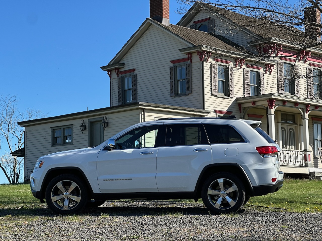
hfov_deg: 25.3
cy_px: 120
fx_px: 716
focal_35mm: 77
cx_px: 161
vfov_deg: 19.1
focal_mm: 9
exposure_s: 1/717
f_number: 2.8
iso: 32
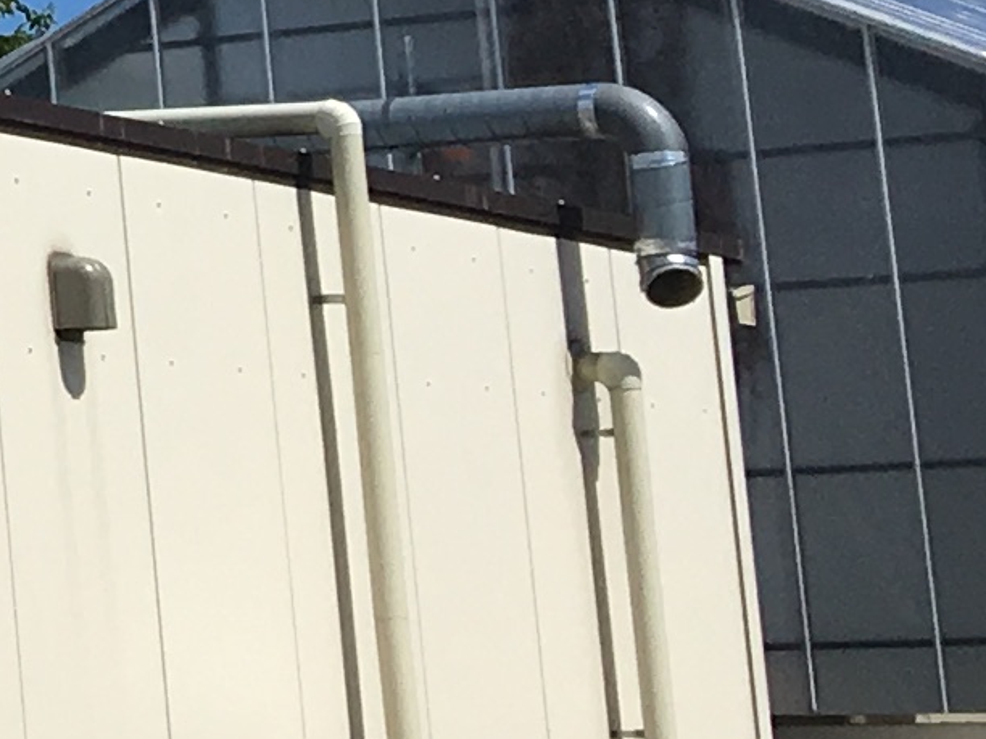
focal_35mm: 191
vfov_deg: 7.6
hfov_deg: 8.7
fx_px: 5440
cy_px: -359
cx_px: -1862
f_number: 2.2
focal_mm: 4.15
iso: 25
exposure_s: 1/3205
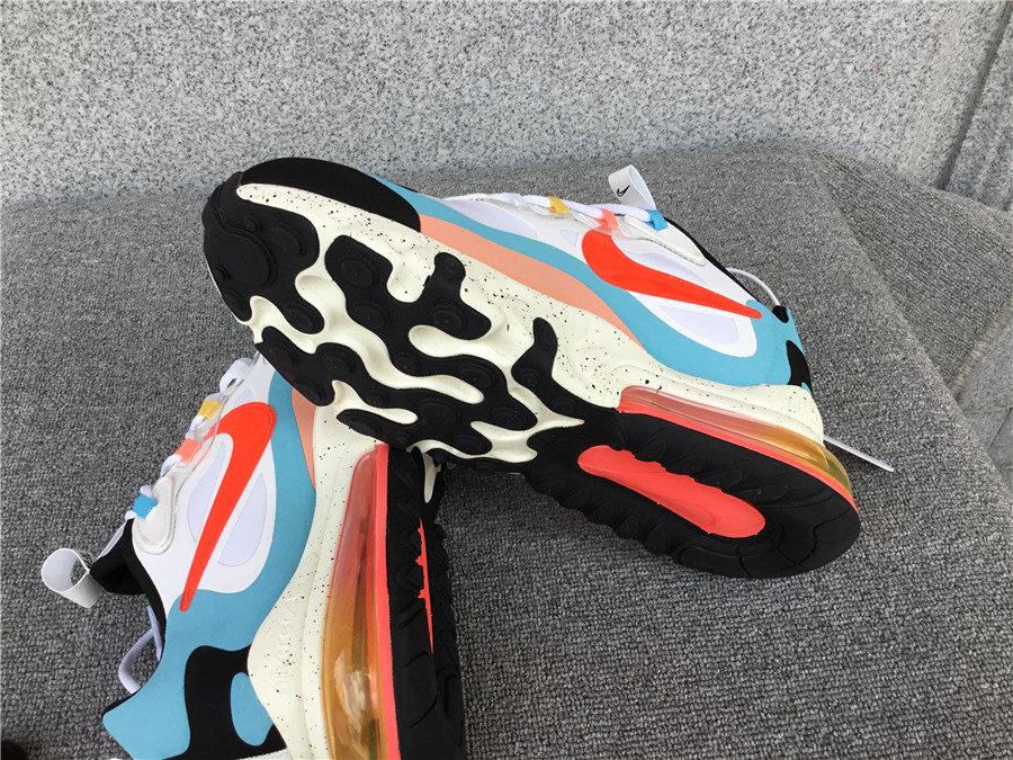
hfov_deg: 58.4
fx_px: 907
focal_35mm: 31
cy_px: 380
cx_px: 506
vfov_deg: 45.4
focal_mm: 3.3
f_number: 2.4
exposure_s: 1/317
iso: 25
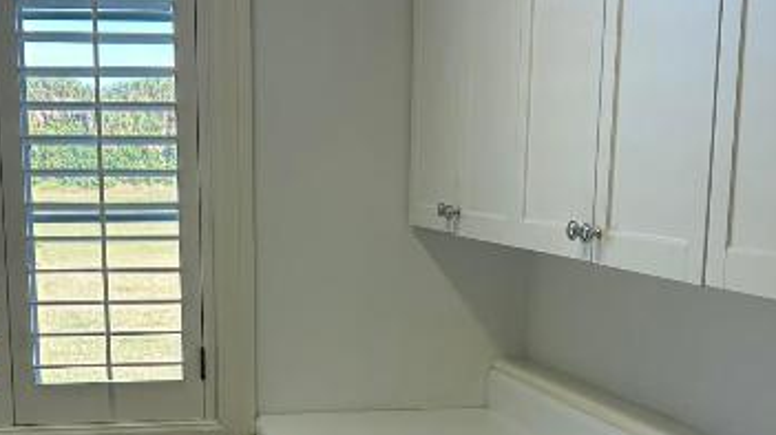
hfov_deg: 33.7
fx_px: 1275
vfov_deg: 18.9
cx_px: 303
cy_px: 435
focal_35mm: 62
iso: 64
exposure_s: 1/137
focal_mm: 5.7
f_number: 1.5
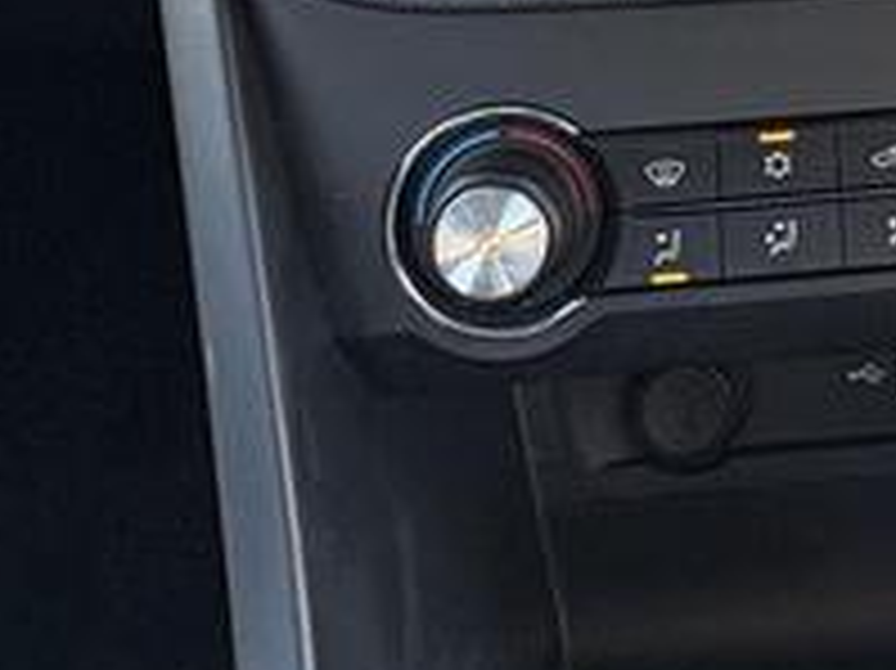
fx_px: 1630
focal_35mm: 63
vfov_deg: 19.4
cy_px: -418
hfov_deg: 27.8
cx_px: 1004
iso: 125
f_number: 2.2
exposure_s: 1/99
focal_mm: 2.22
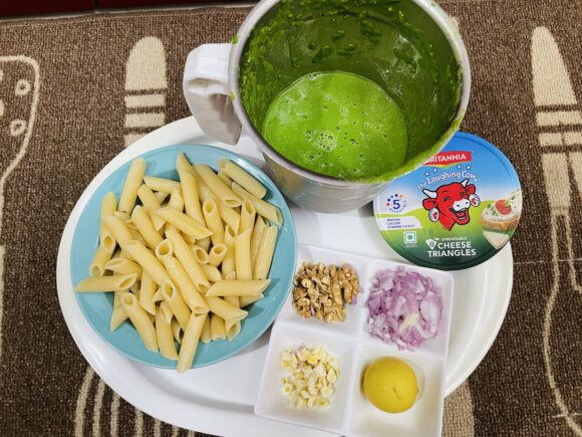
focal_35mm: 26
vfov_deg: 53.1
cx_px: 291
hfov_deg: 67.3
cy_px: 218
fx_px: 437
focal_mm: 4.2
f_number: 1.6
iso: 320
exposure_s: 1/50
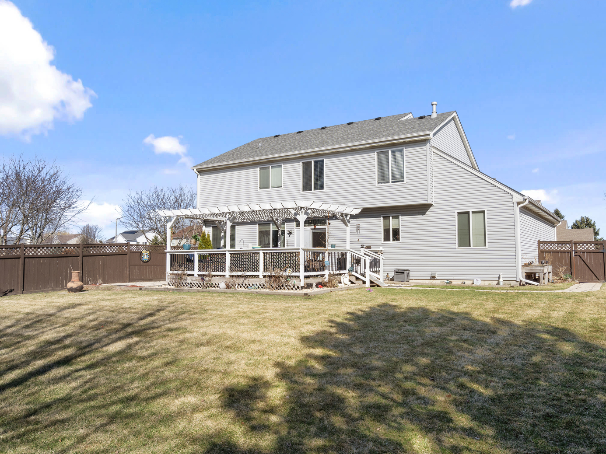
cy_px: 226
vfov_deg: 51.3
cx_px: 331
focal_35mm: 27
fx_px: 473
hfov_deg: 65.2
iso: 200
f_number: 10
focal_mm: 24
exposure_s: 1/250
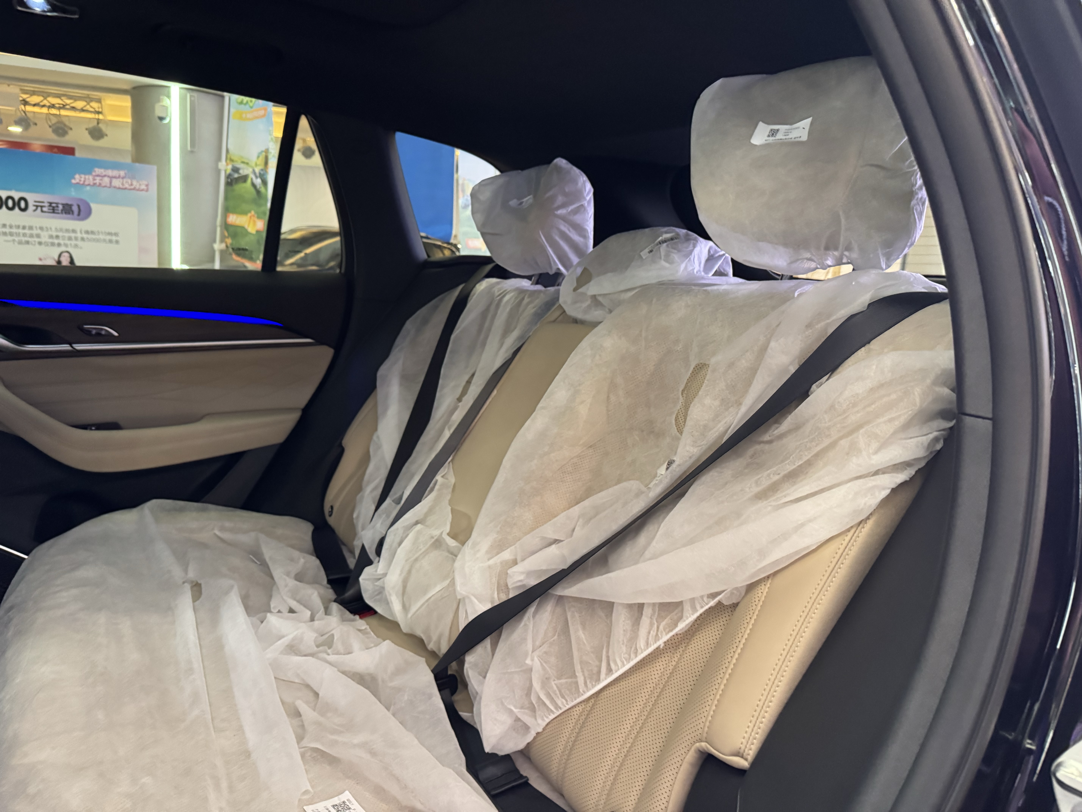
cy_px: 406
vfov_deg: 56.8
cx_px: 541
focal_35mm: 24
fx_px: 750
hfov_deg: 71.6
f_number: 1.78
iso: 800
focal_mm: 6.76
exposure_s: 1/54
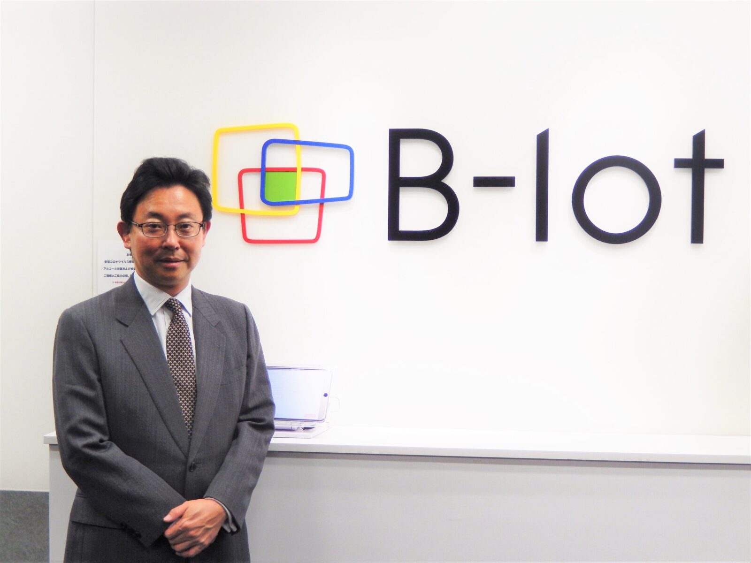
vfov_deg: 28.6
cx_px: 376
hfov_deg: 37.5
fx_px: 1106
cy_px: 282
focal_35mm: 51
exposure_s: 1/40
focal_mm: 9.2
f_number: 4.5
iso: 125
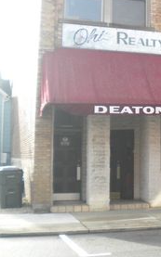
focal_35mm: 67
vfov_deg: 30.6
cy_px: 104
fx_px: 471
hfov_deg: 18.0
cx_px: 216
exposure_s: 1/185
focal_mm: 6.3
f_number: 3.1
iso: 80
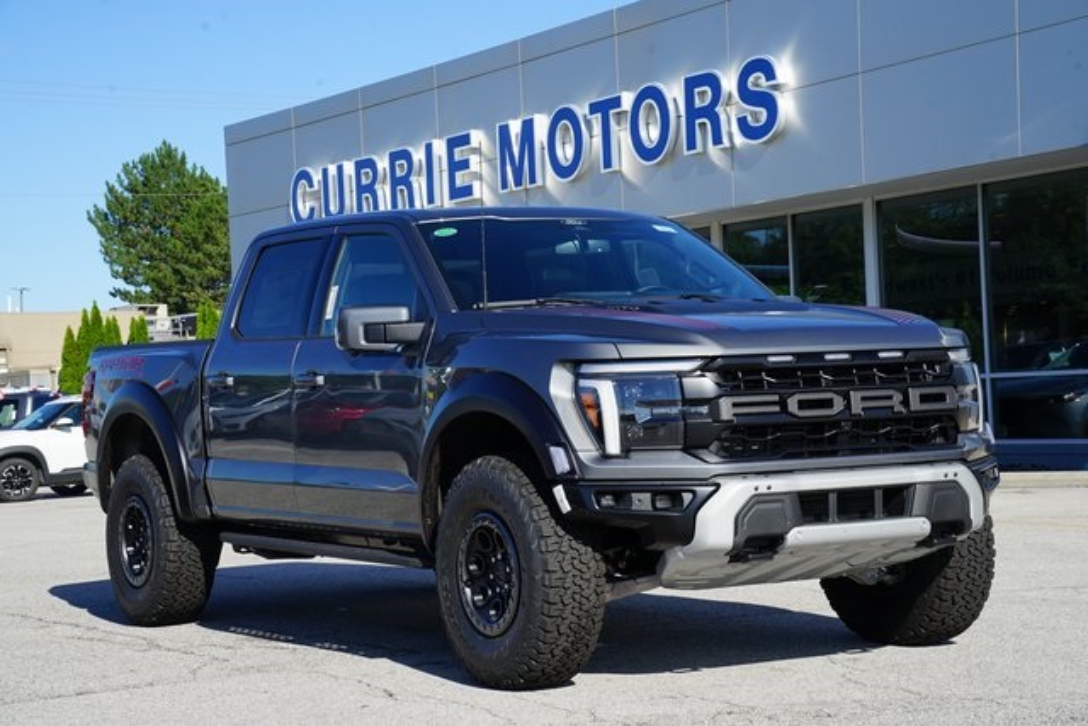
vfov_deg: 19.5
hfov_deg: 28.8
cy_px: 363
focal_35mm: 70
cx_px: 544
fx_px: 2116
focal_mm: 70
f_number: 13
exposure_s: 1/100
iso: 100
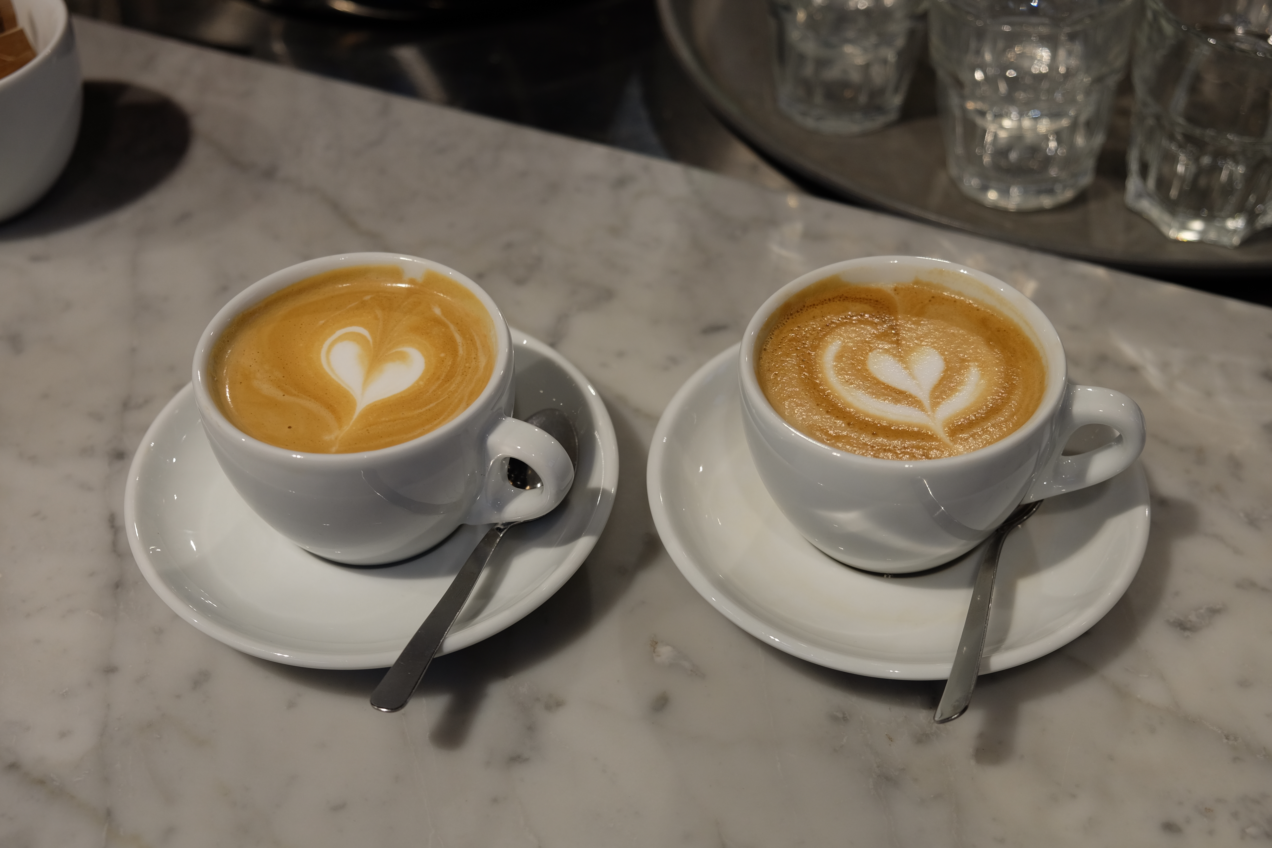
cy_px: 424
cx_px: 636
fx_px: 1590
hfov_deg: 43.6
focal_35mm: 45
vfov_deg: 29.9
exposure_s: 1/60
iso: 200
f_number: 3.6
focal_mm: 30.2
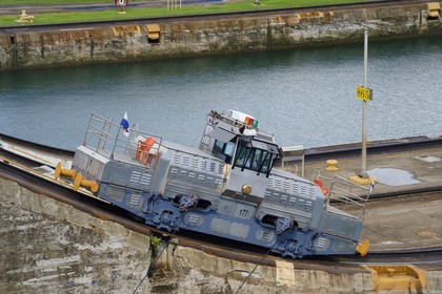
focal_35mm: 135
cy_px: 147
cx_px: 221
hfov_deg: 15.2
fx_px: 1657
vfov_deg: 10.2
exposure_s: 1/320
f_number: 9
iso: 200
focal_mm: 135
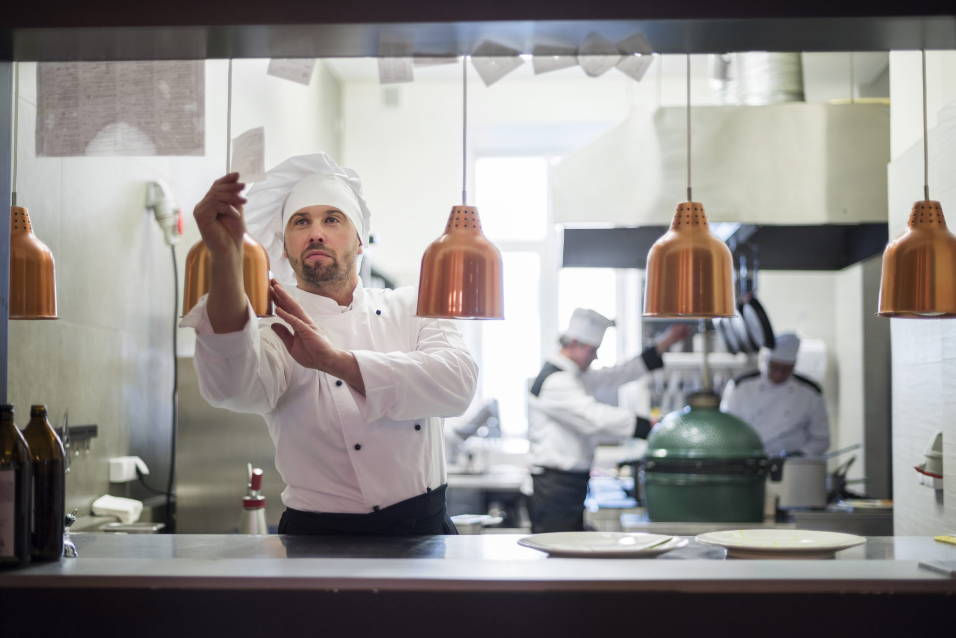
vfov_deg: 27.0
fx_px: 1328
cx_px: 478
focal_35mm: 50
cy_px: 319
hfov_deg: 39.6
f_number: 1.4
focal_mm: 50
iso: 200
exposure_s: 1/100
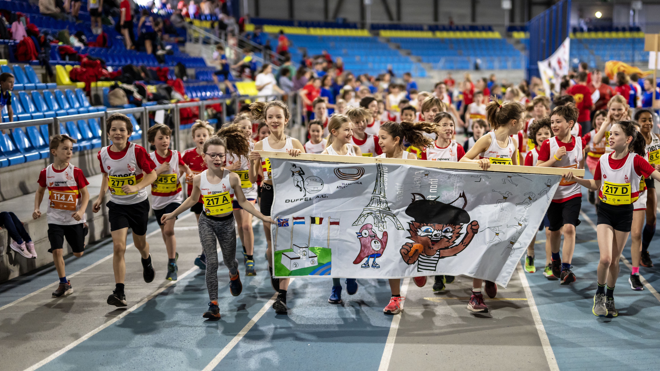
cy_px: 253
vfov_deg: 19.3
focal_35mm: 62
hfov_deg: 33.8
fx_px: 1085
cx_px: 382
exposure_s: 1/1000
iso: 1000
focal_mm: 50
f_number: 1.3
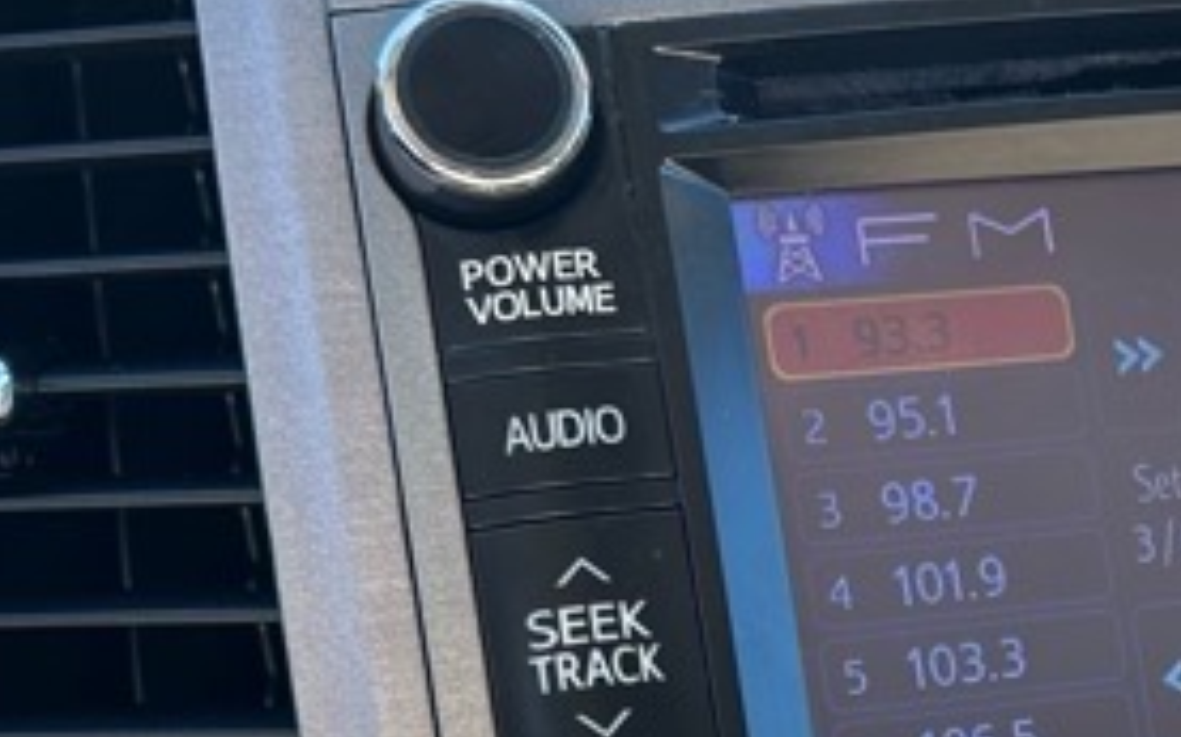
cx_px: 1411
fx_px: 3025
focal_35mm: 94
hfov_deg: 20.7
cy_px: 848
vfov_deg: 13.6
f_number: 1.78
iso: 64
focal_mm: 6.86
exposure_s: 1/206
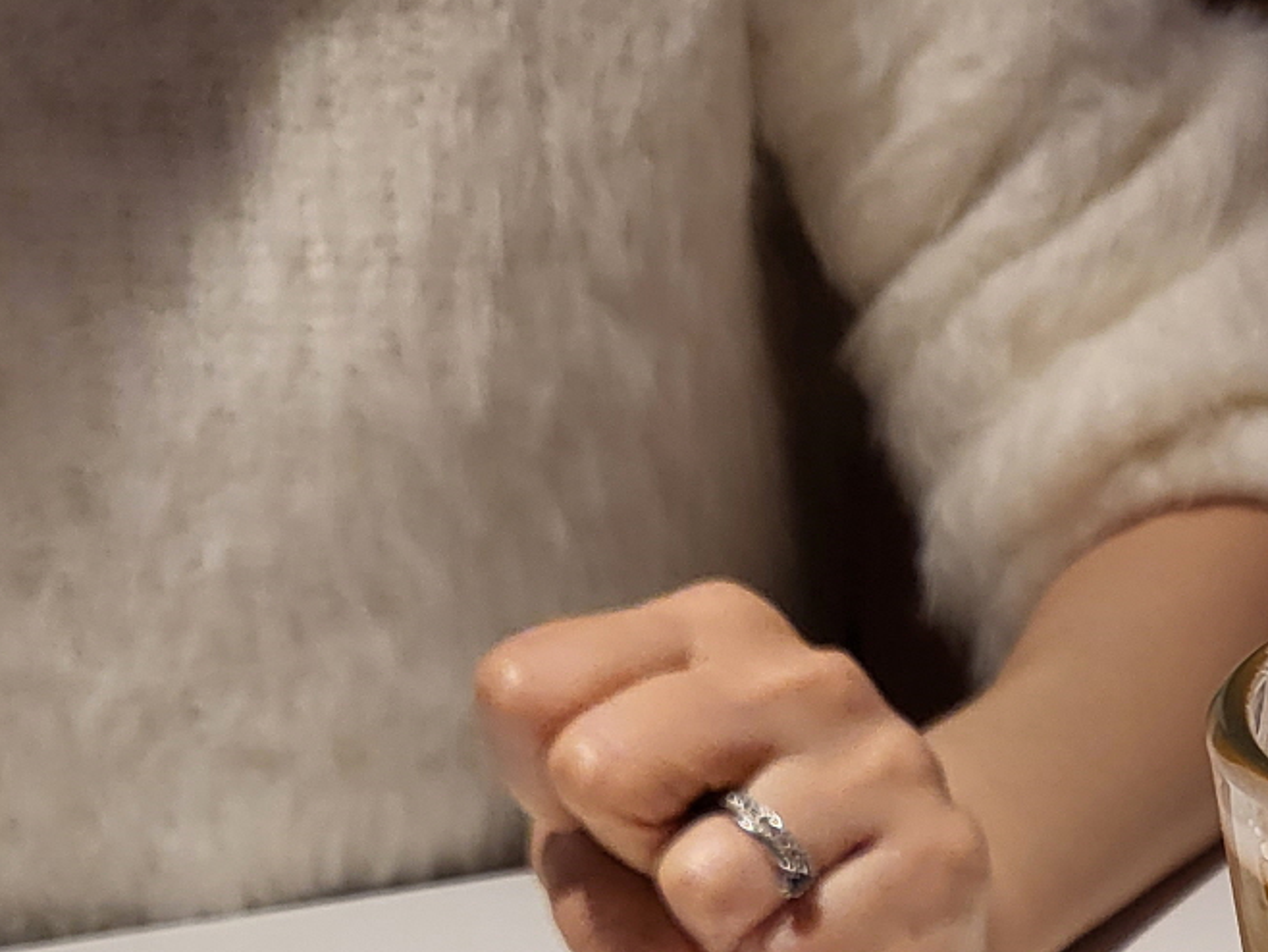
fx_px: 2895
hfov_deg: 22.8
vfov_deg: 16.9
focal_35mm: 79
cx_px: 1505
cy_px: 1440
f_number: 1.8
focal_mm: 4.25
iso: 160
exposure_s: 1/120
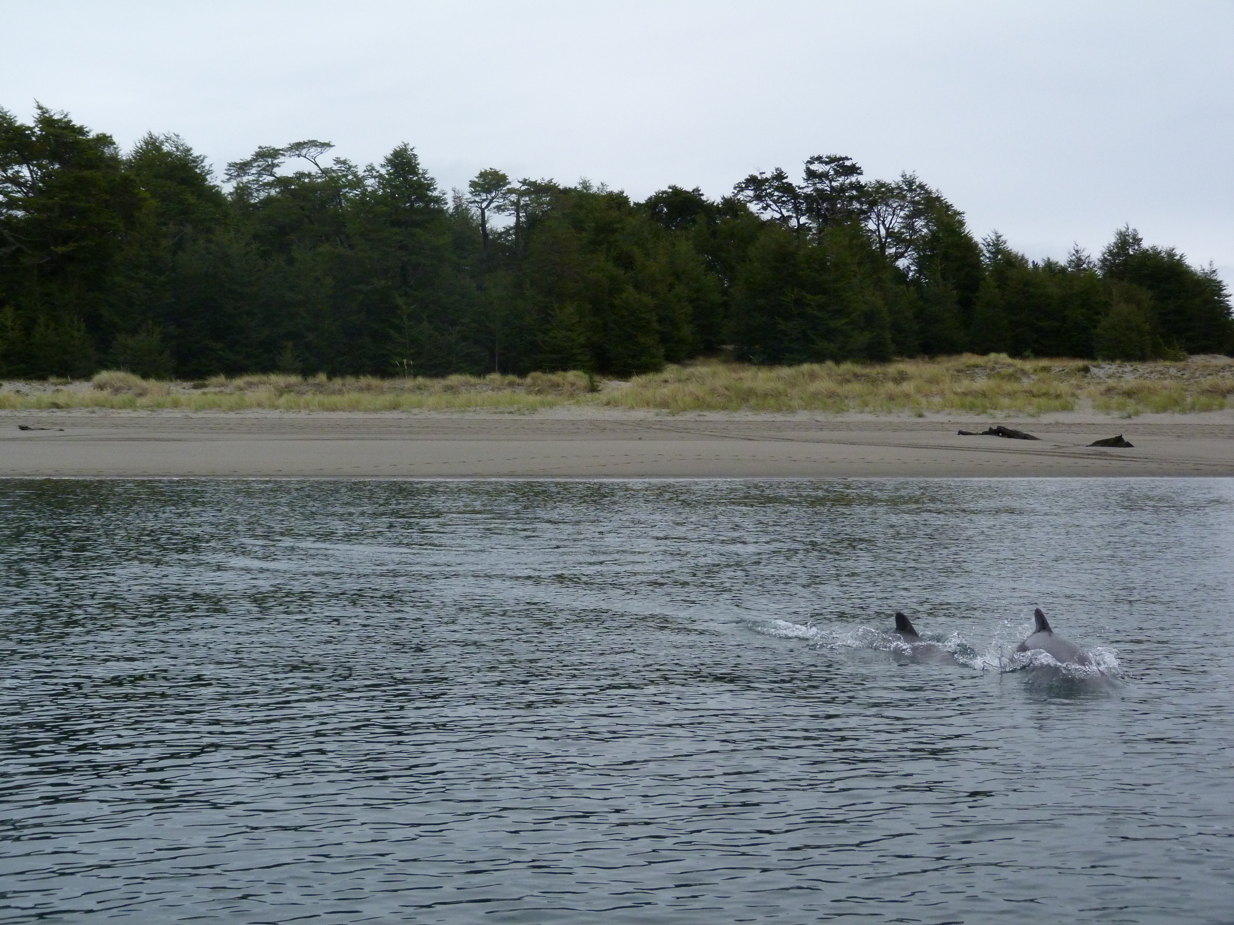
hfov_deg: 36.8
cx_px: 617
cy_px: 462
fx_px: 1854
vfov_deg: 28.0
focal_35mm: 52
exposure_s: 1/1000
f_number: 3.2
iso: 320
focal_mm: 9.4
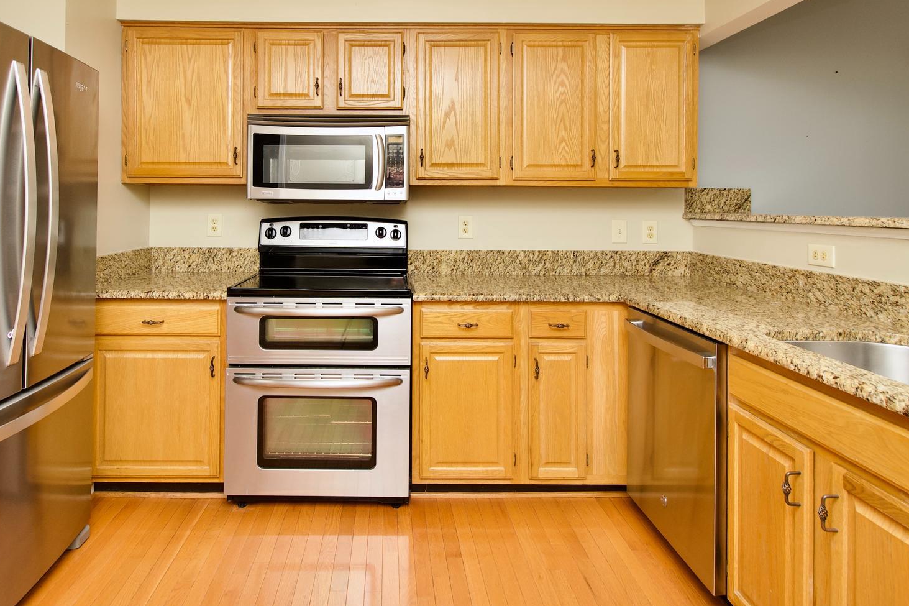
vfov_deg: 57.6
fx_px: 530
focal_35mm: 21
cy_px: 182
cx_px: 378
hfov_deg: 80.5
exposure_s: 1/80
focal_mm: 10
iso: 320
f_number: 7.1
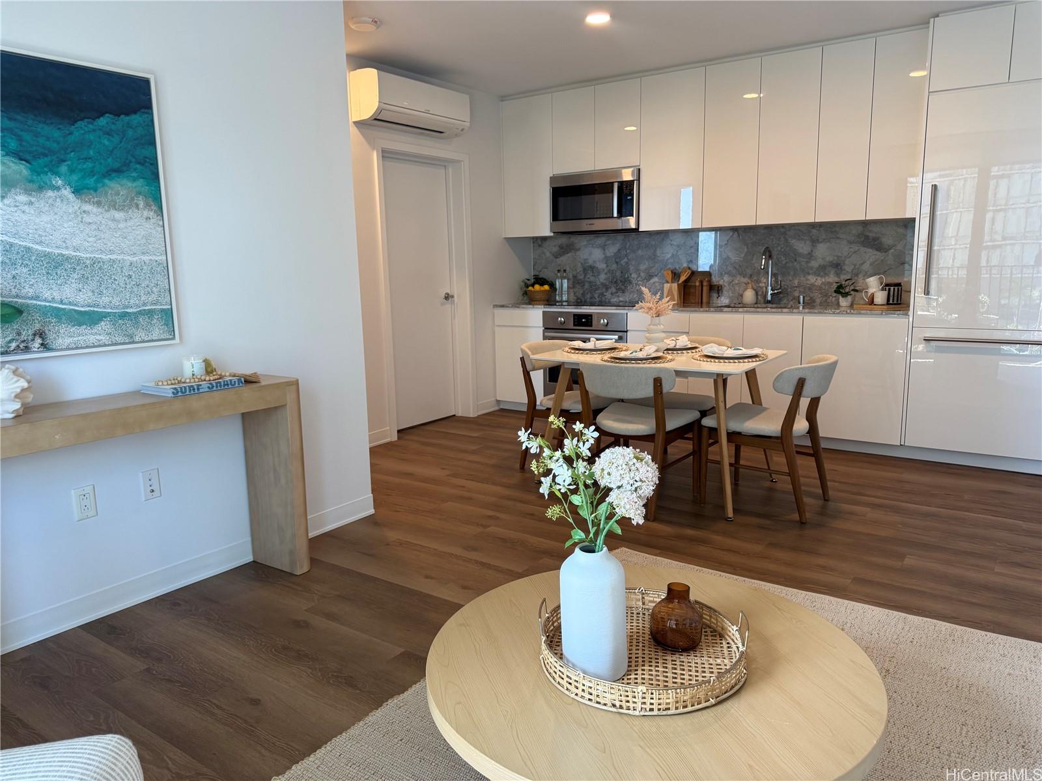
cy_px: 390
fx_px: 722
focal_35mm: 24
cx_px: 521
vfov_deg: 56.8
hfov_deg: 71.6
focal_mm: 6.76
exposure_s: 1/120
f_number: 1.78
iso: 125
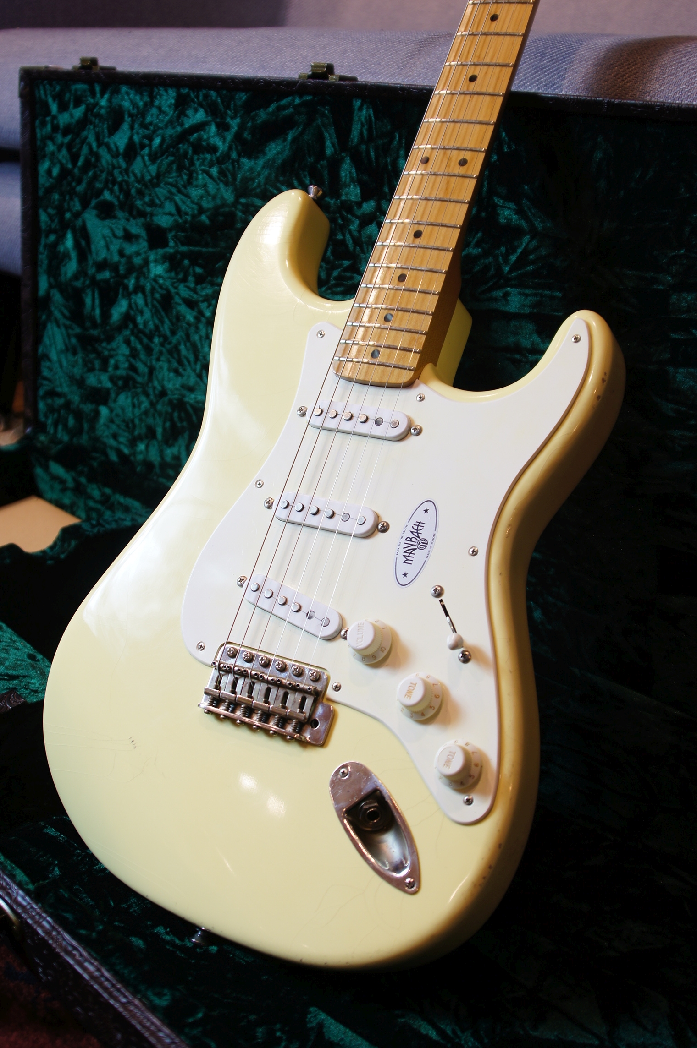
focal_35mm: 42
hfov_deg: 31.8
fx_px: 1223
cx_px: 348
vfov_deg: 46.4
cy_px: 524
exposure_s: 1/20
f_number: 4.5
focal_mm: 28
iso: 100
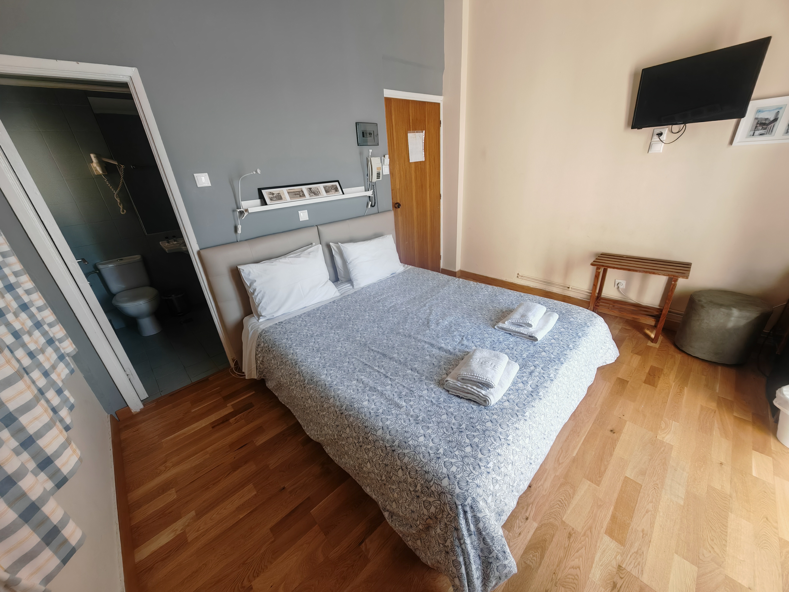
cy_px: 296
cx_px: 394
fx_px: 296
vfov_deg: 89.9
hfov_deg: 106.2
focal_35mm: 13
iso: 200
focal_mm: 1.82
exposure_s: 1/50
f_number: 2
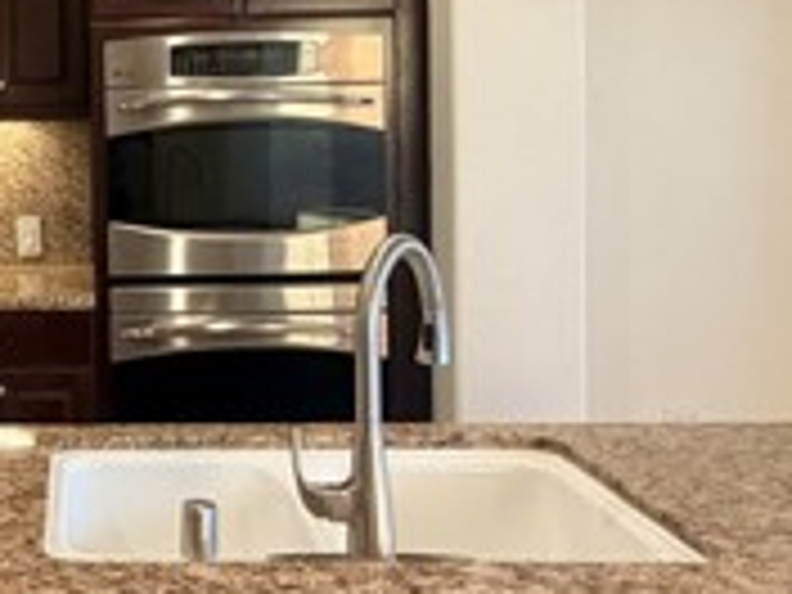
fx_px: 1167
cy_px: 148
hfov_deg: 34.4
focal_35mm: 51
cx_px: 18
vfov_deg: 28.1
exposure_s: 1/60
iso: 320
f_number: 2.2
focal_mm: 2.22
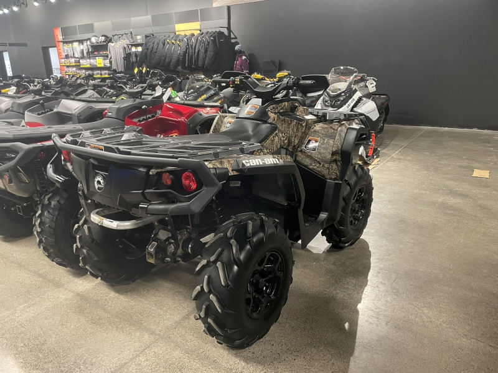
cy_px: 186
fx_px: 374
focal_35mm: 26
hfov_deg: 67.3
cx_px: 249
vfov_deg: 53.1
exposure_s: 1/60
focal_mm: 4.2
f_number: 1.6
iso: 400
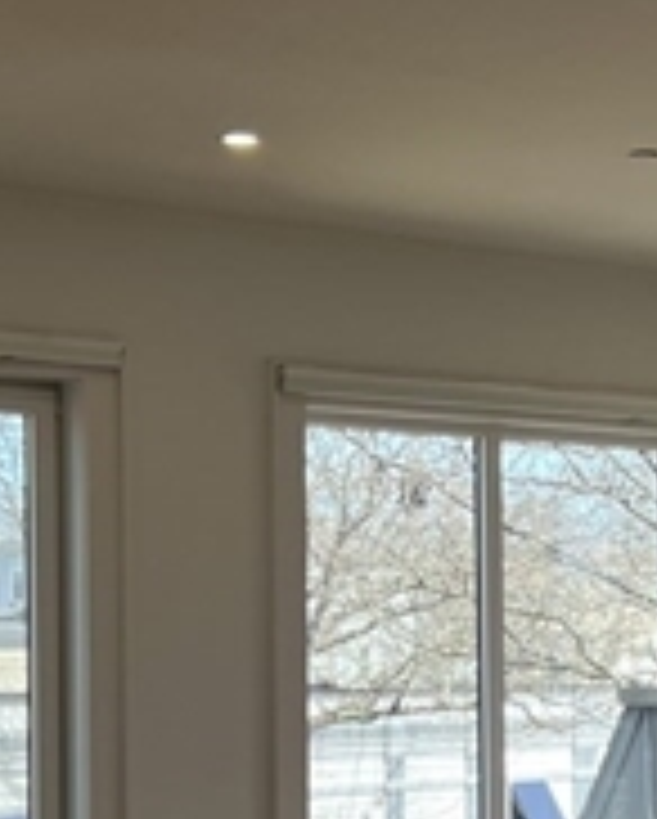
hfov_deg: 14.2
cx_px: 630
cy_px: 662
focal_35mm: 107
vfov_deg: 17.8
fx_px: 2596
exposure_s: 1/397
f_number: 1.5
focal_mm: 5.7
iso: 50
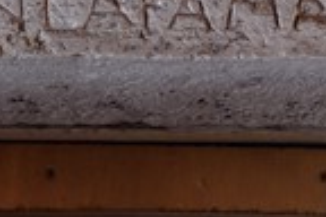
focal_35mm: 146
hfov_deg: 13.4
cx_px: -127
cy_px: -97
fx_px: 1322
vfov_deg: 9.2
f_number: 4.5
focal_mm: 50
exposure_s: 1/30
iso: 3200
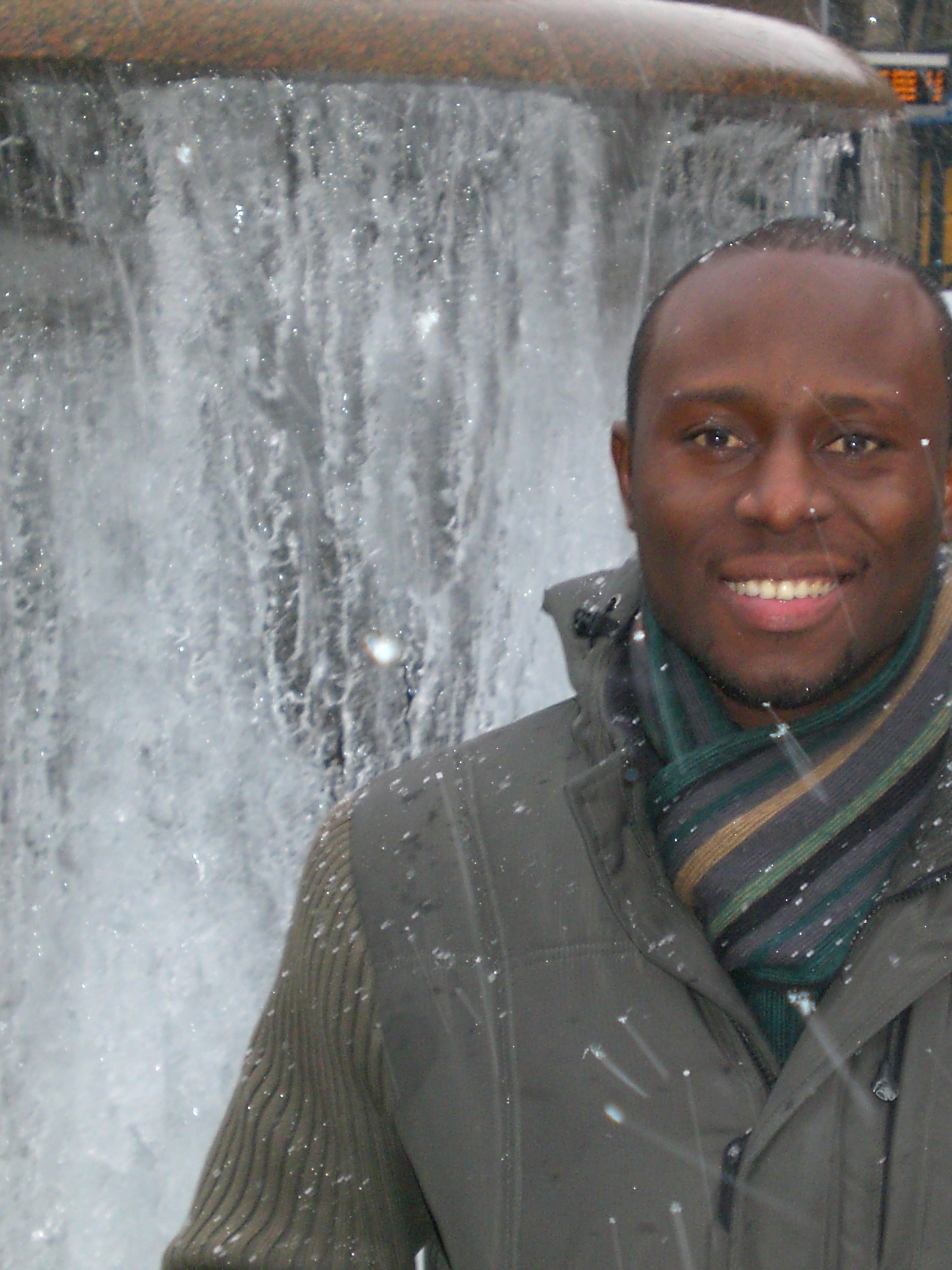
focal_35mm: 93
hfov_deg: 15.8
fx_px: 3410
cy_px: 691
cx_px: 731
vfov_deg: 21.1
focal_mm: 10.4
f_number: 4
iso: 200
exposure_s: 1/30
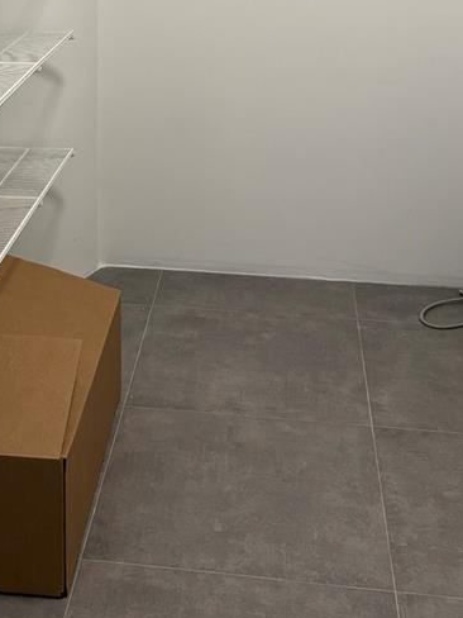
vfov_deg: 27.9
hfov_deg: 22.7
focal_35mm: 64
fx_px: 1141
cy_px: -44
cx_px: 106
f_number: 1.6
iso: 100
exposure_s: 1/120
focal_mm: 5.96
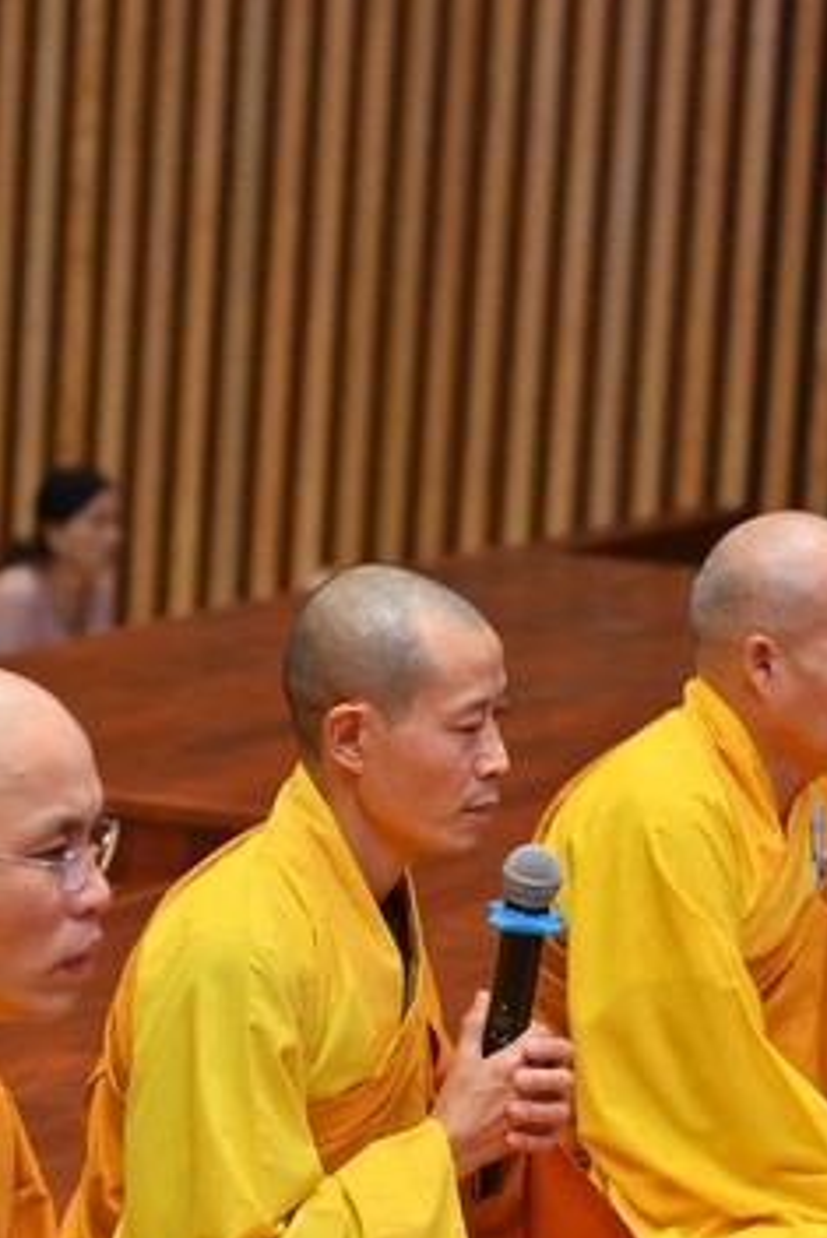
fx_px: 6988
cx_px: 421
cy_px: 964
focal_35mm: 203
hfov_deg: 6.8
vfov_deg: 10.1
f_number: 5
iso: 1250
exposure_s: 1/125
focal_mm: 110
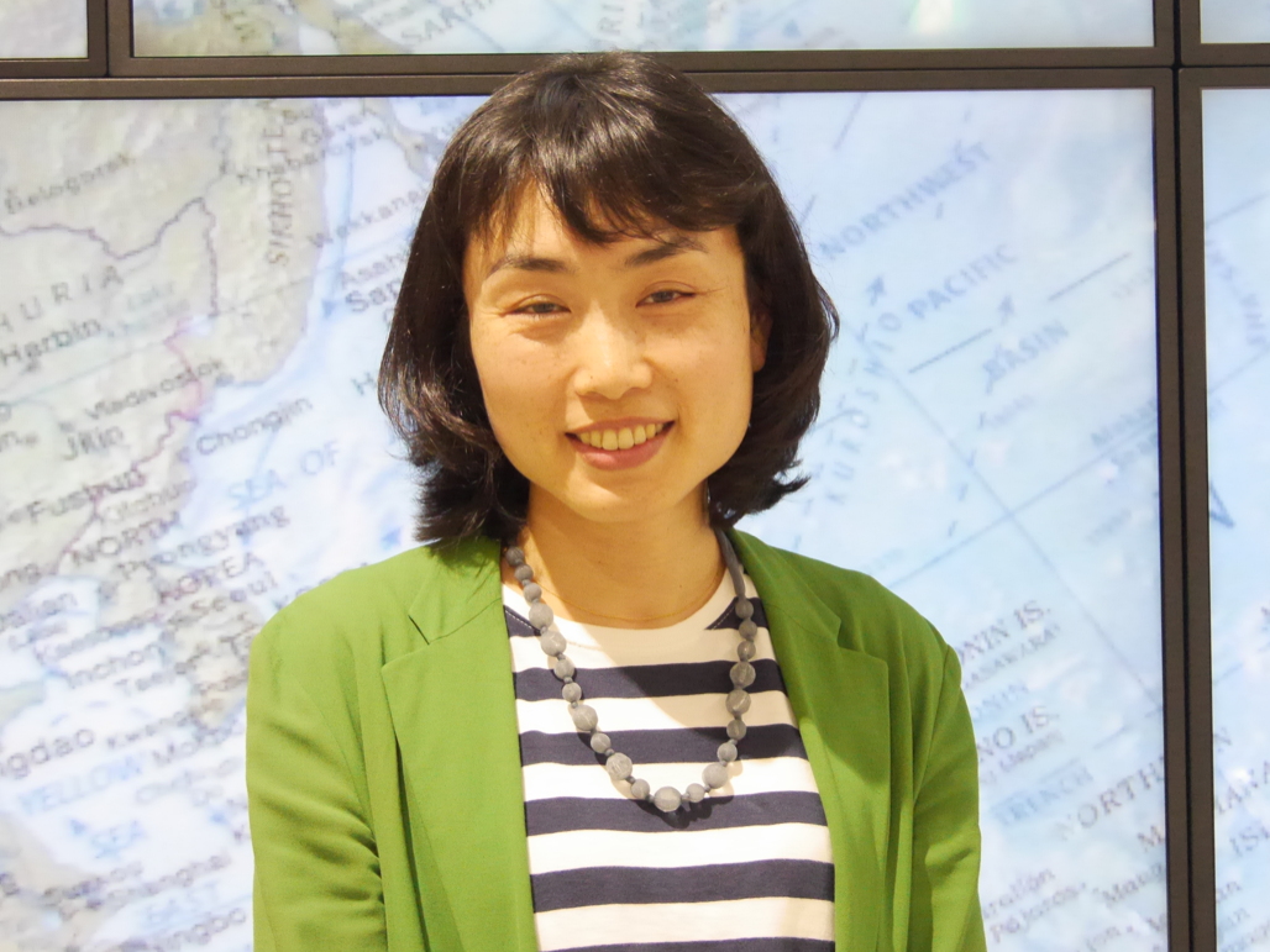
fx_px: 2275
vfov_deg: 23.7
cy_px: 476
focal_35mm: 62
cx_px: 635
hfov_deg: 31.2
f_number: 4.4
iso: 3200
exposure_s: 1/40
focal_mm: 30
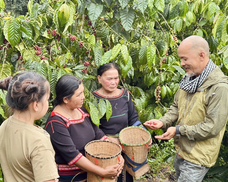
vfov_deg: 29.7
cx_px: 106
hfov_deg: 36.6
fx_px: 344
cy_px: 90
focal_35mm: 51
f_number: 1.78
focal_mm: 6.86
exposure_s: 1/587
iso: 80
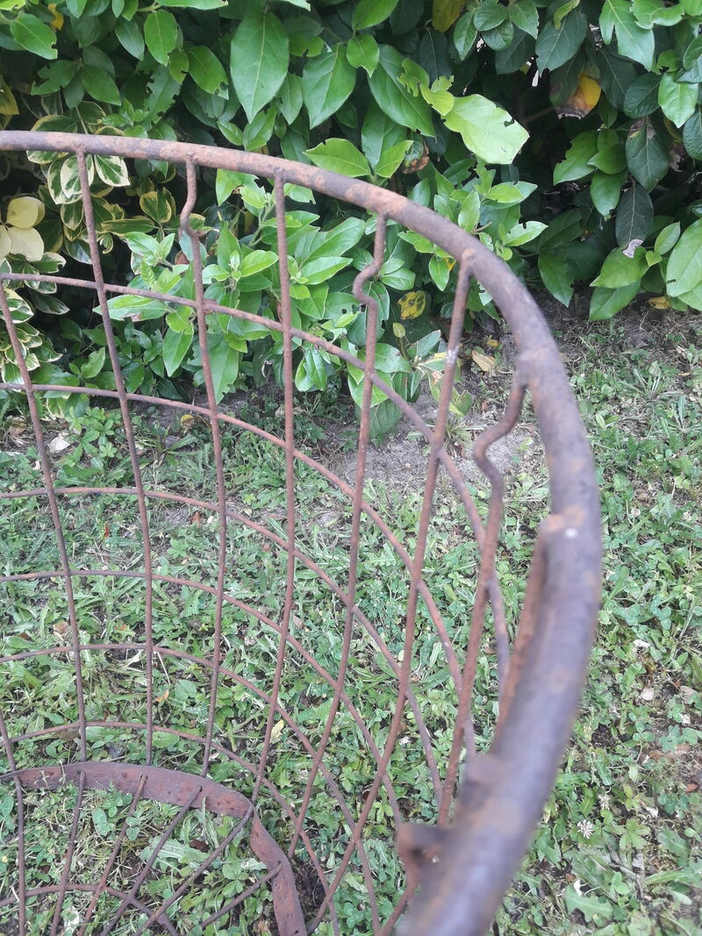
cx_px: 351
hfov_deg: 49.7
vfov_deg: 63.4
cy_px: 468
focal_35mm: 28
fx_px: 757
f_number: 1.9
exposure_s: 1/100
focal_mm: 3.7
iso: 64
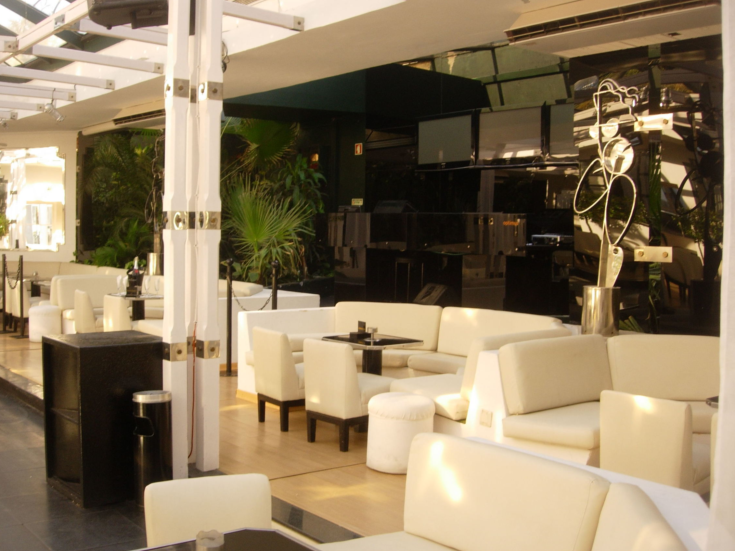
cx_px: 330
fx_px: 892
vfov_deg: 34.3
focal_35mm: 42
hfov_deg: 44.7
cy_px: 287
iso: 64
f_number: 2.8
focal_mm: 7.8
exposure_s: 1/52.2
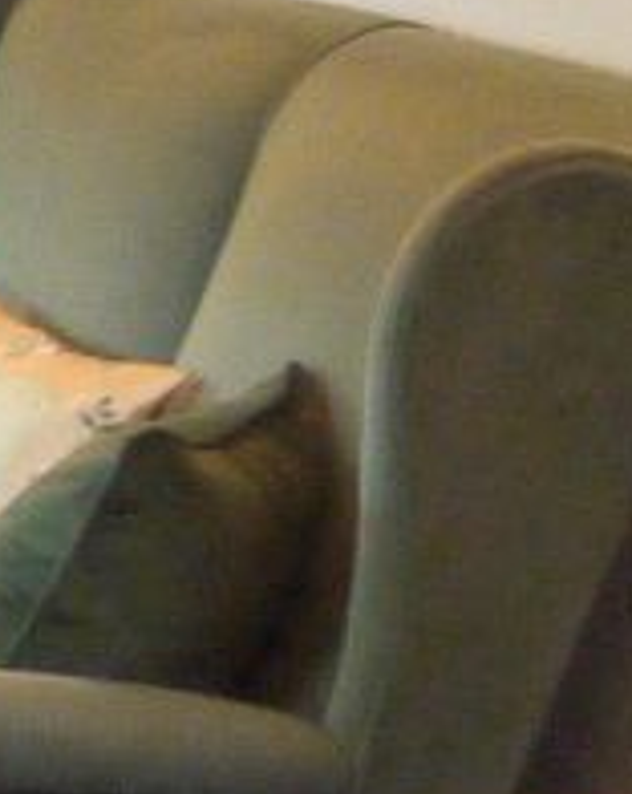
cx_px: -1483
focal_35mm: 184
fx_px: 4316
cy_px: 0
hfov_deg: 7.1
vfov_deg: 10.4
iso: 400
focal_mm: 9
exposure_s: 1/25
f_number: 4
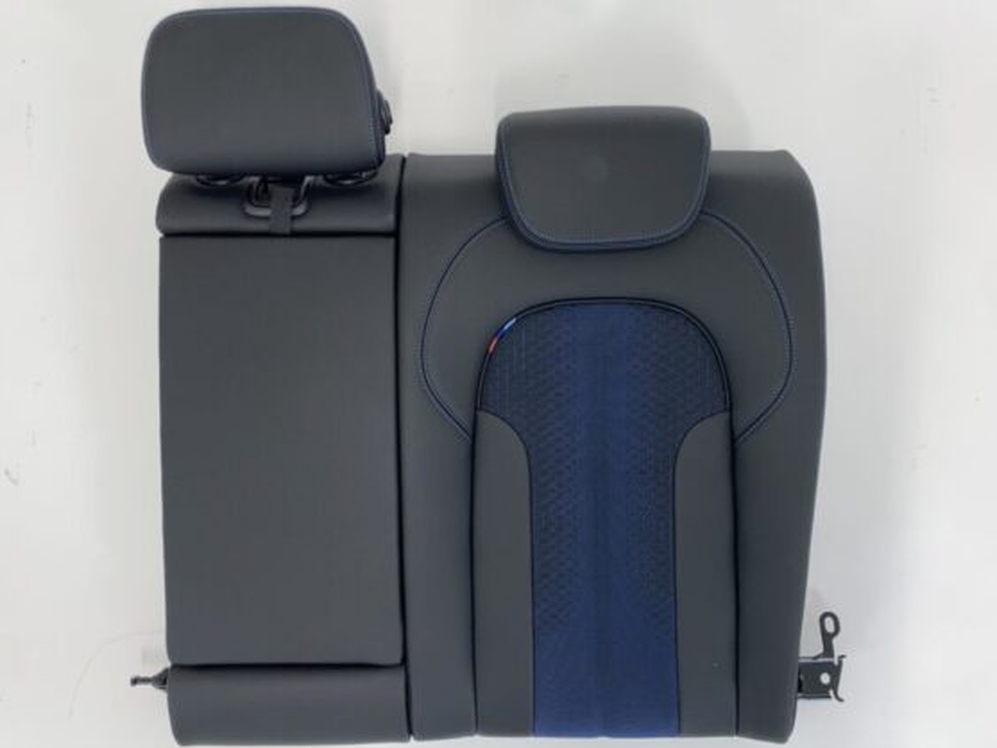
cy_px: 374
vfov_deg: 49.8
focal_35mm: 28
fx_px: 807
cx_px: 476
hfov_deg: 63.4
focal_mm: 4.25
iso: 40
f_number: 1.8
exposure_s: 1/47
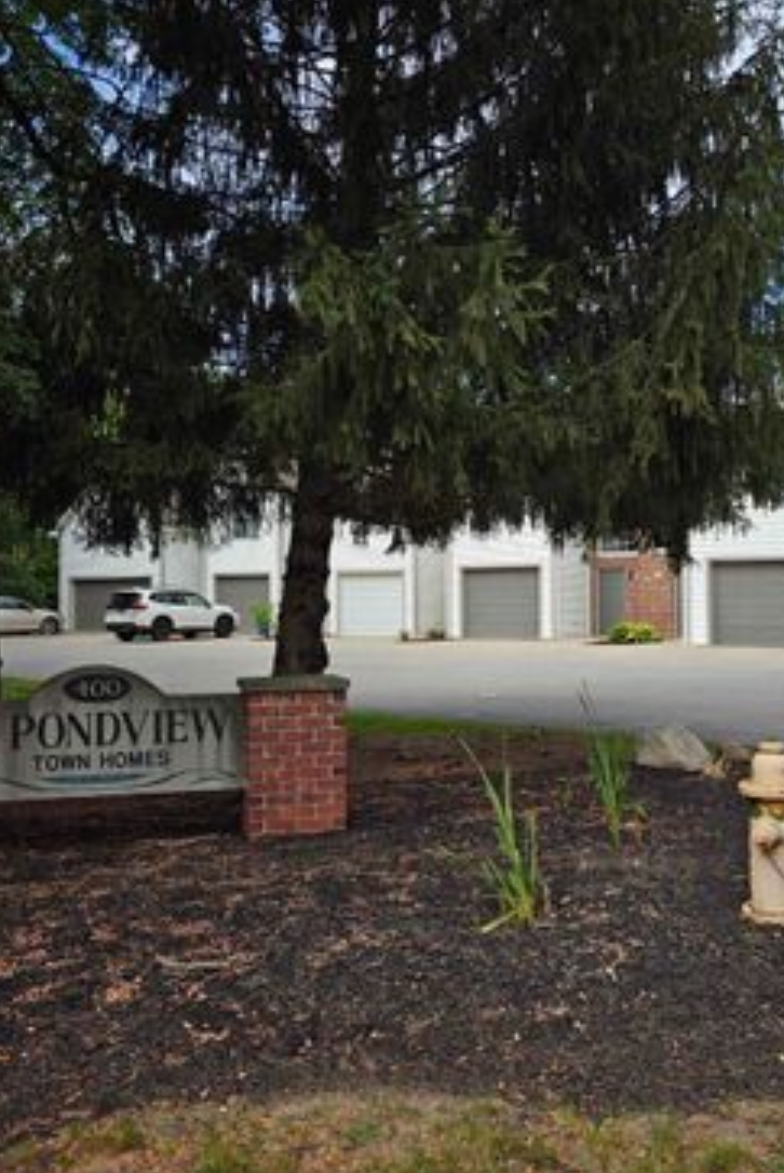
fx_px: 1076
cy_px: 582
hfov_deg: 39.8
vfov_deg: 57.2
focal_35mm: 33
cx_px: 476
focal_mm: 6.06
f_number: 1.6
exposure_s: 1/1667
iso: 50
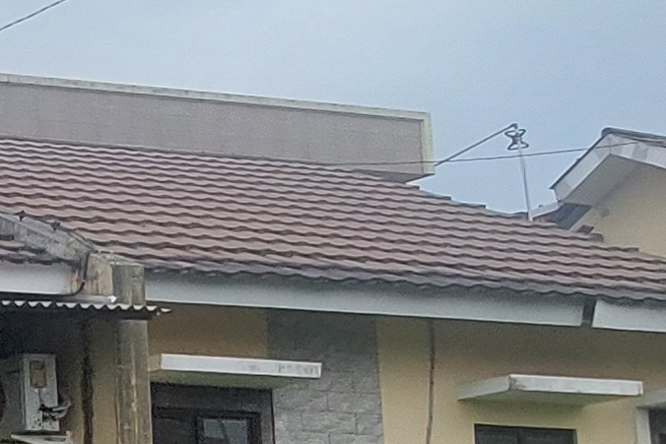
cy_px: 457
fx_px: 1480
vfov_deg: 16.7
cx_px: -734
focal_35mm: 80
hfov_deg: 17.0
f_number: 2.2
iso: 50
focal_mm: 1.74
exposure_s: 1/459
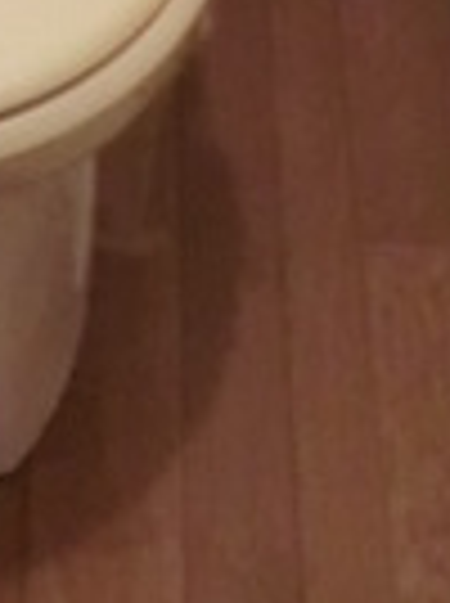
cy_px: -464
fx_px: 2000
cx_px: -176
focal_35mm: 115
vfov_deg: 15.0
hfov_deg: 12.4
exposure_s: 1/50
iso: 800
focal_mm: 4.3
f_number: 3.2
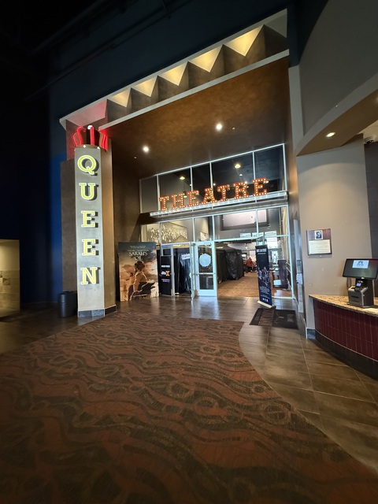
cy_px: 252
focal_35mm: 14
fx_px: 204
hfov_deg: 85.7
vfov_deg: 102.1
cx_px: 189
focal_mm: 2.22
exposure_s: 1/40
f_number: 2.2
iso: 1000
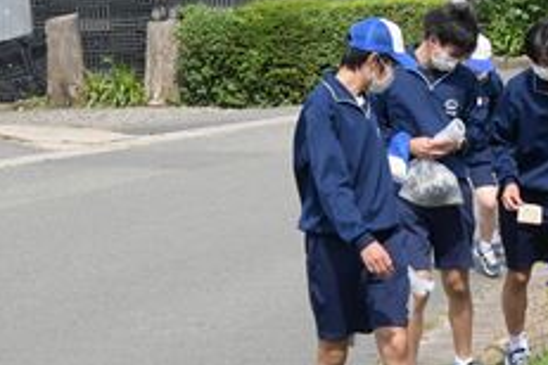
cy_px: 117
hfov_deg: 9.0
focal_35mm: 227
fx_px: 3455
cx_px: 439
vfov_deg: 6.1
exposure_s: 1/1250
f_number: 18
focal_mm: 70
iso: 3200
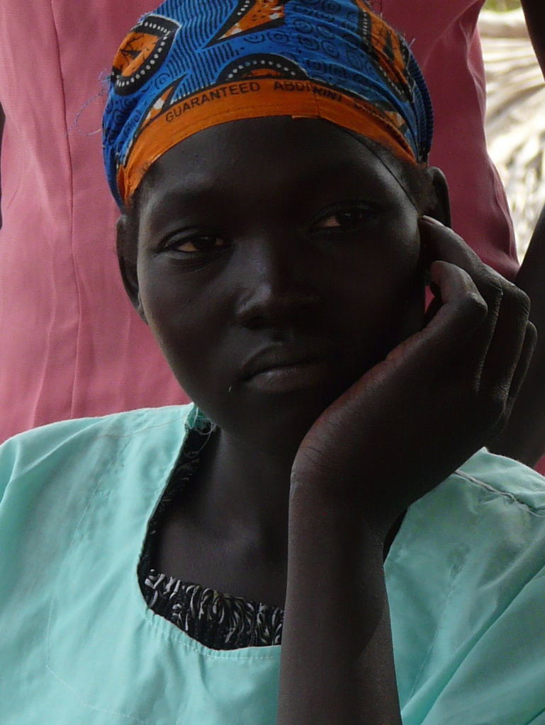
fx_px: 2957
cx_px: 272
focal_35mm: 141
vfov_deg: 14.0
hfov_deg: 10.5
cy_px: 362
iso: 100
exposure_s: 1/125
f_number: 4
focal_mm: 23.1
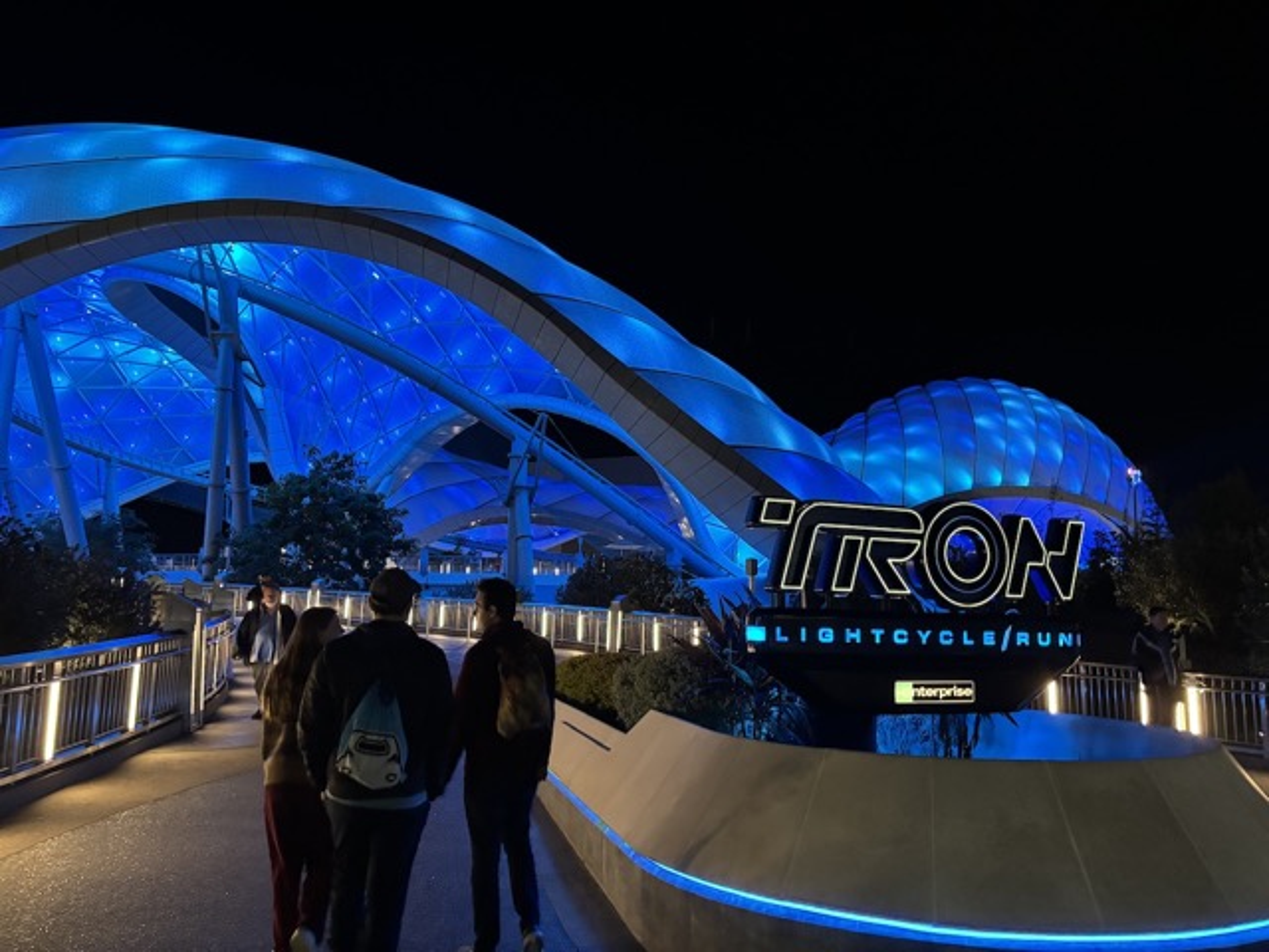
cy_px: 476
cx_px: 634
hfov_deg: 67.3
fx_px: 953
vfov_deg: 53.1
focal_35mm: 26
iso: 640
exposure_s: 1/36
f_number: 1.6
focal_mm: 5.96
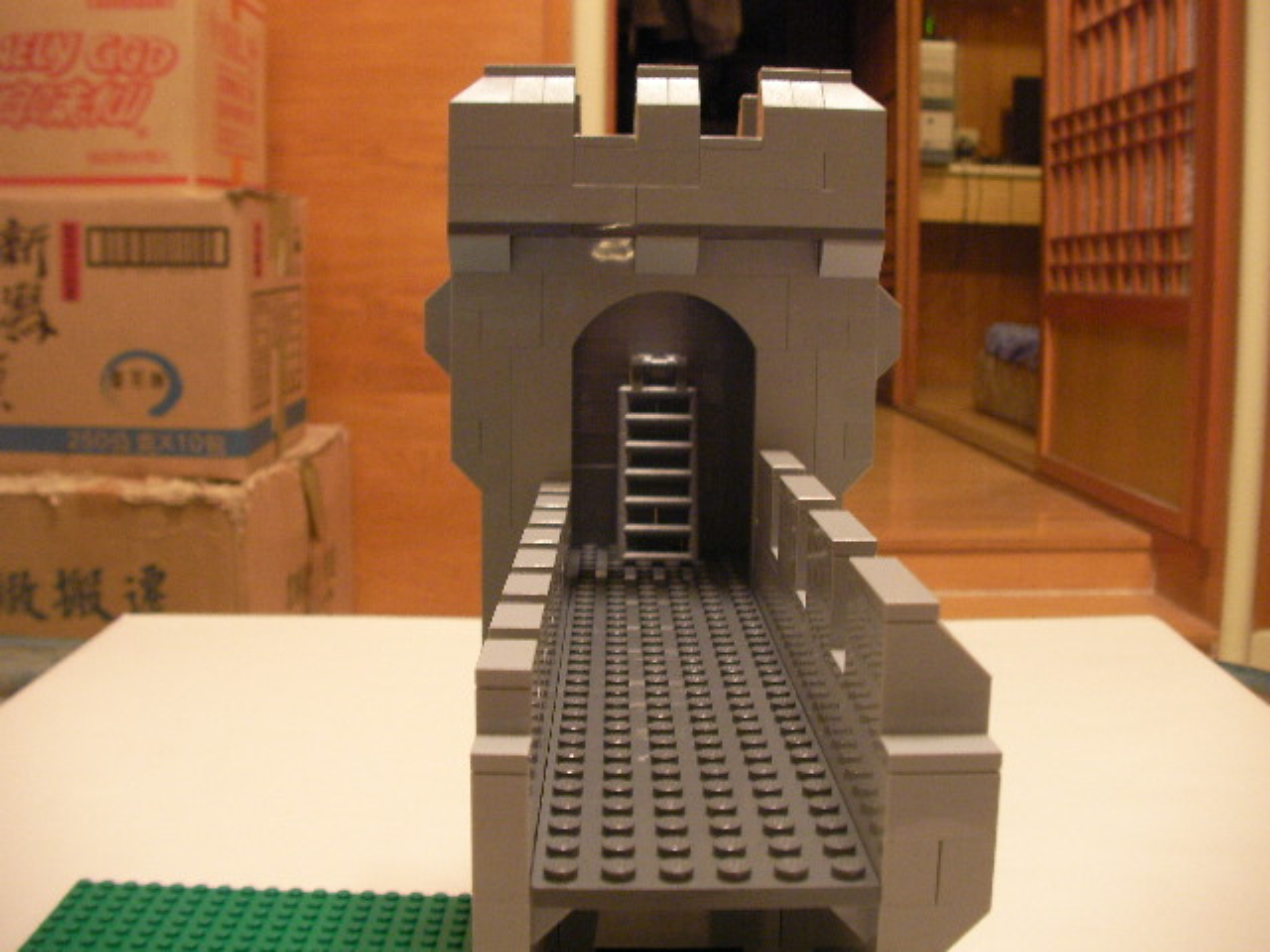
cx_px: 635
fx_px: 1394
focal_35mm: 38
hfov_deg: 49.0
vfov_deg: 37.7
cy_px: 476
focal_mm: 6.3
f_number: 3.5
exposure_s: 1/4.6
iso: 200
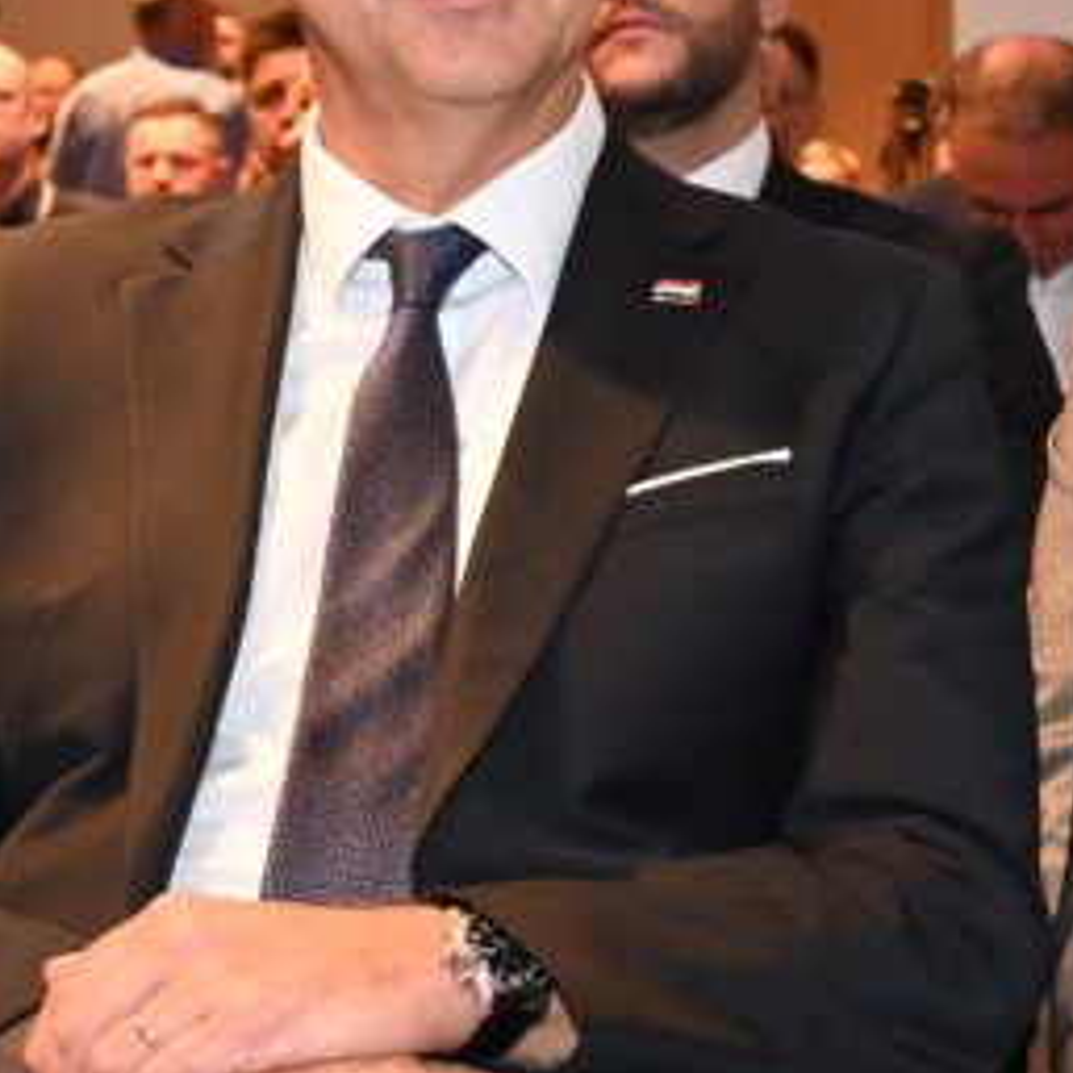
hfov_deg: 13.7
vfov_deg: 14.3
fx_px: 4278
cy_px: 499
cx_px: 1461
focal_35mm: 122
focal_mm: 36
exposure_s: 1/60
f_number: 4.8
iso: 2200
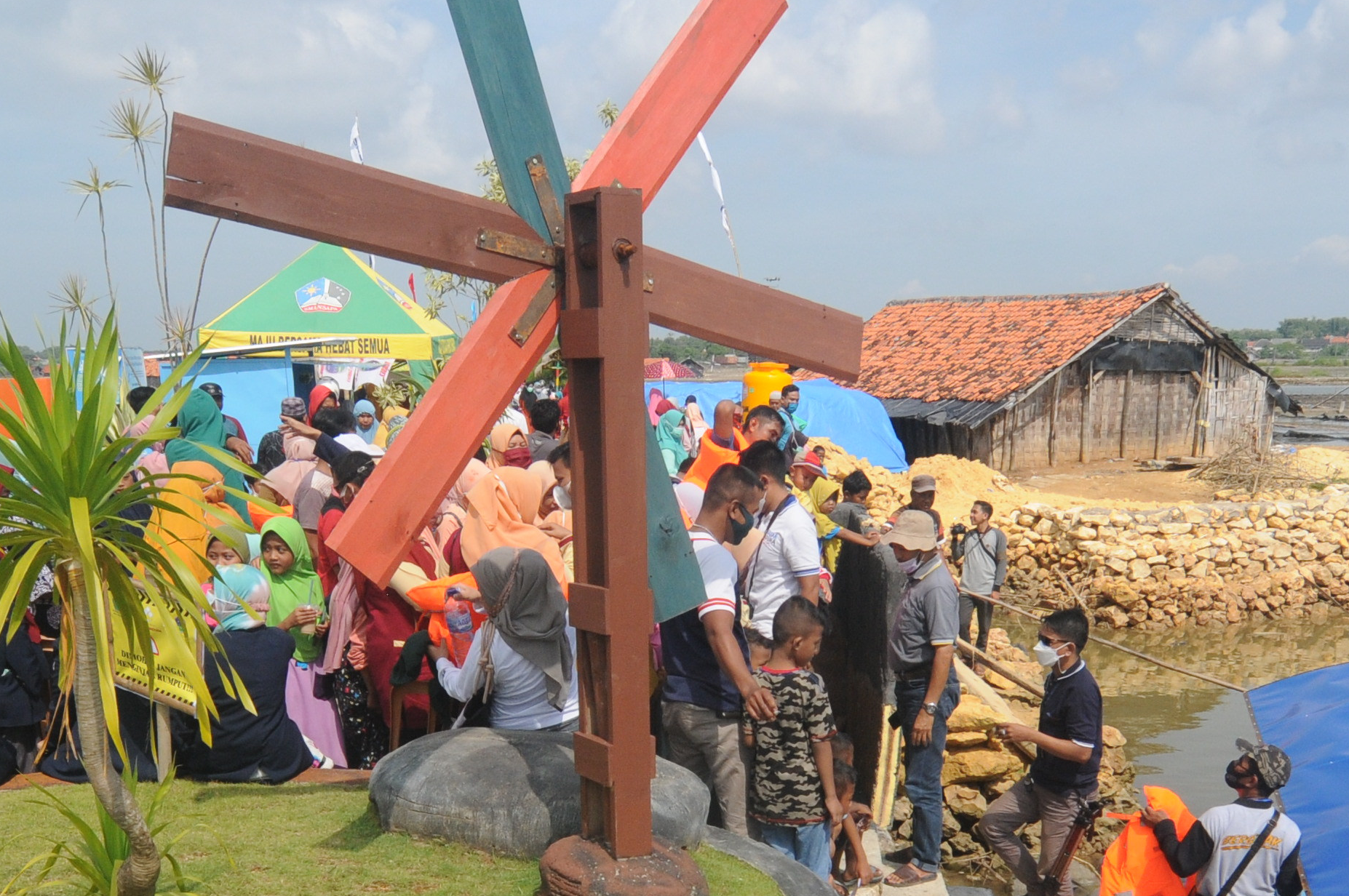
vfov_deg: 32.8
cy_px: 828
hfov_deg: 50.5
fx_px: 1428
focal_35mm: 38
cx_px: 706
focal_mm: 11
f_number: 7.1
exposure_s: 1/800
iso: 400
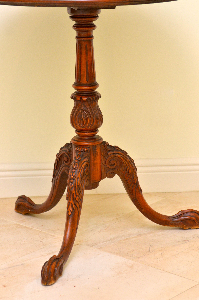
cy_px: 150
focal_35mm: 105
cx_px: 100
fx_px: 875
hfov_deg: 13.0
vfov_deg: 19.5
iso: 800
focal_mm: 70
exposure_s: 1/100
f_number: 4
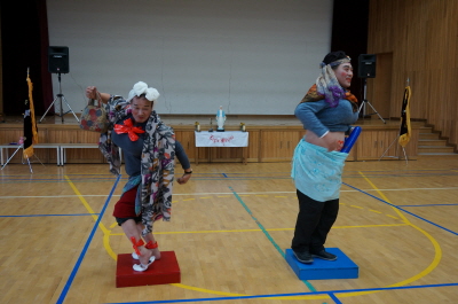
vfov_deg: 38.2
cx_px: 229
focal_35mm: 34
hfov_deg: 55.2
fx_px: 438
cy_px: 152
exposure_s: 1/60
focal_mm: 23
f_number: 4
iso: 500
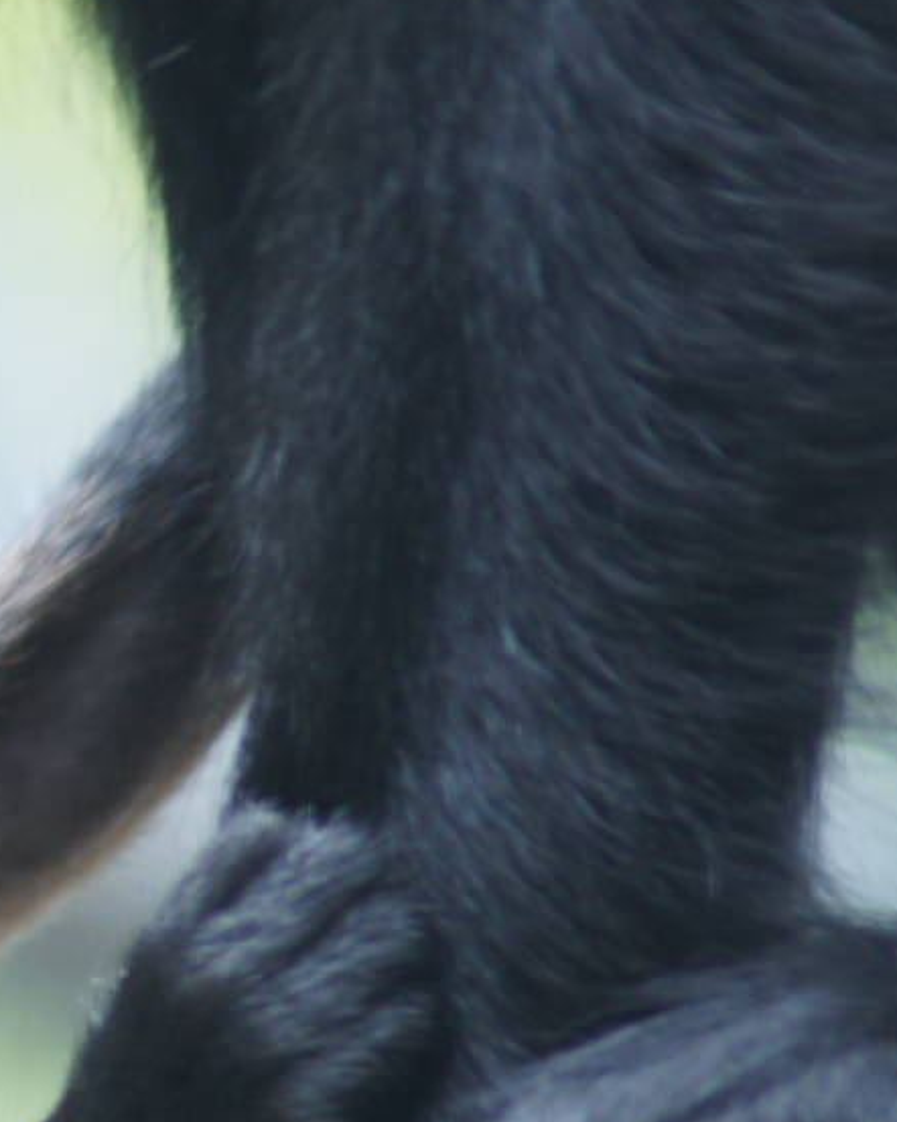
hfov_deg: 1.3
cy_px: 890
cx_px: -469
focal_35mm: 1222
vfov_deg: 1.6
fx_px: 40574
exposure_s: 1/40
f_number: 5.6
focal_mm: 300
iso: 400
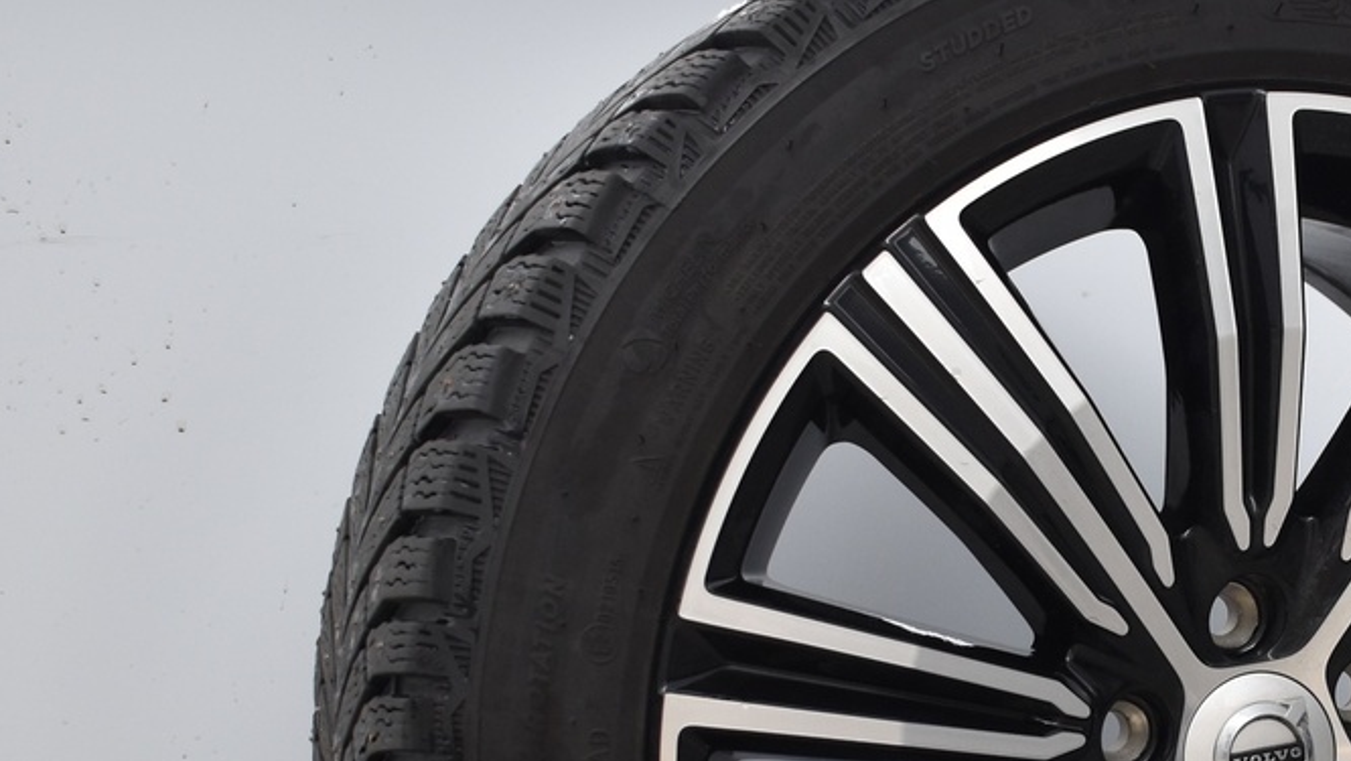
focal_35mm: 80
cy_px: 800
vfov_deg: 14.8
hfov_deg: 25.9
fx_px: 2876
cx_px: 1124
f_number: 3.8
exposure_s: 1/30
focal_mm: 21
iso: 400
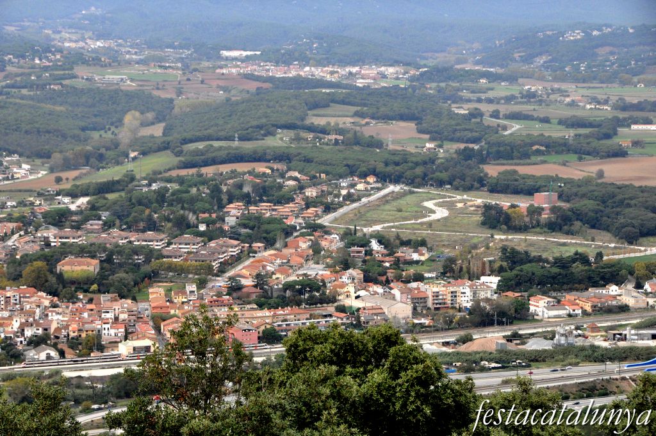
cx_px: 328
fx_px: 1911
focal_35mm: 105
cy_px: 218
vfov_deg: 13.0
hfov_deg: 19.5
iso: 1600
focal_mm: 70
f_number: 10
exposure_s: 1/400
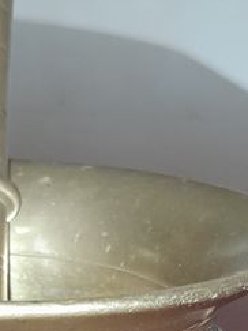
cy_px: 488
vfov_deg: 16.8
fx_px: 1023
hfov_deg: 13.8
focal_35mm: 107
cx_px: 75
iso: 160
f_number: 1.8
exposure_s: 1/60
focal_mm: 3.98
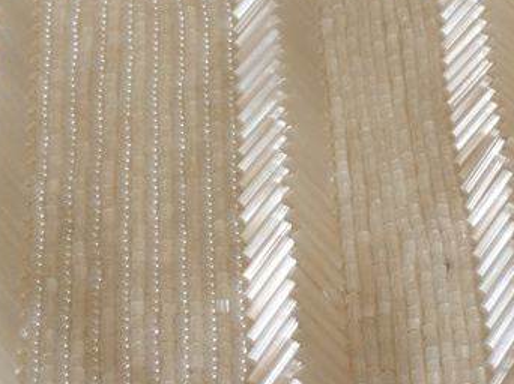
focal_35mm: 79
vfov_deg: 18.5
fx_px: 1172
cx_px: 374
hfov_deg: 24.5
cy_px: 101
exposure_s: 1/60
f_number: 2.2
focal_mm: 4.12
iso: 50
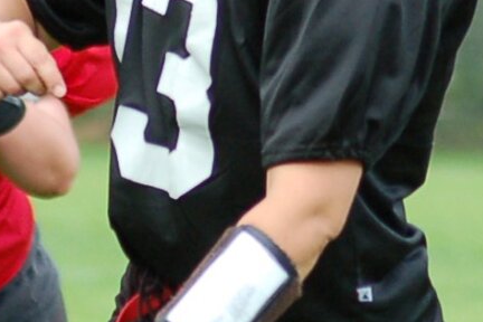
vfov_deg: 1.2
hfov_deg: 1.8
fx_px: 15347
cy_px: -17
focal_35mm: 1144
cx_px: 254
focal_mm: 150
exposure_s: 1/640
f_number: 4.5
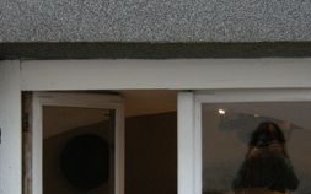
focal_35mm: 110
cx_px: 184
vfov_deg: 11.8
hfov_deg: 18.9
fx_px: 932
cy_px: 170
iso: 159
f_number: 2.7
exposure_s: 1/63
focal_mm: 7.5
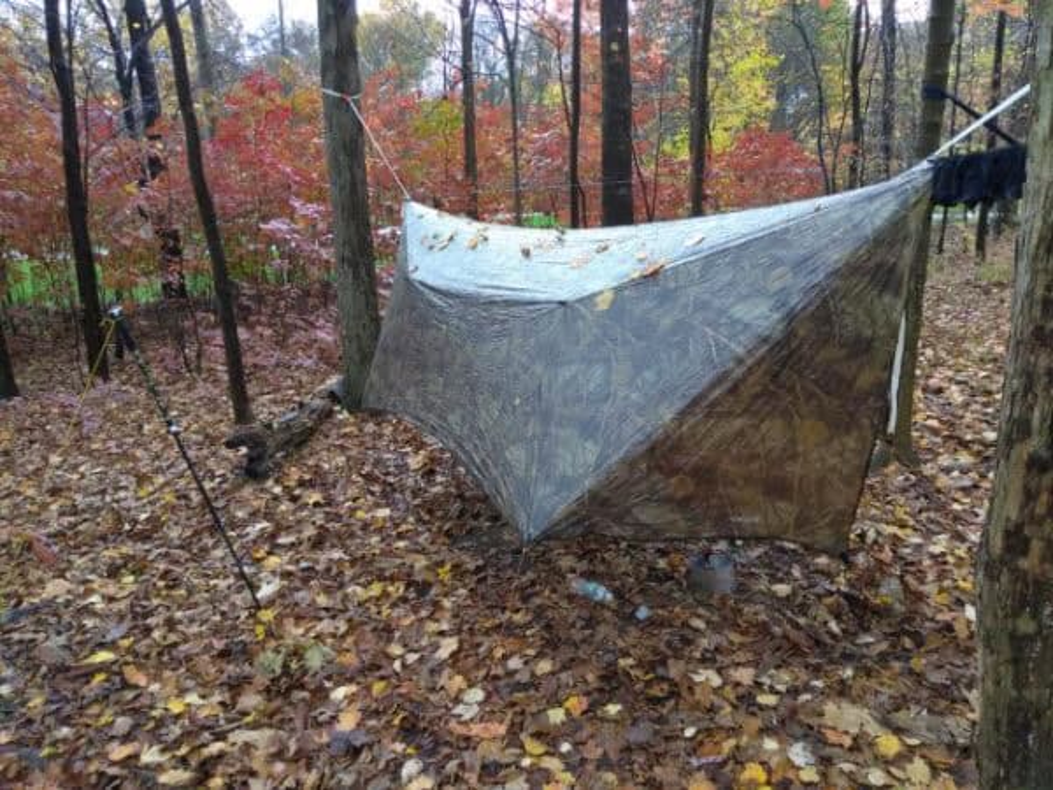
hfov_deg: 81.7
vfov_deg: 66.0
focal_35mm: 20
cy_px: 395
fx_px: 608
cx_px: 526
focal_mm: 3.5
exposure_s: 1/30
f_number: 2.2
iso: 209
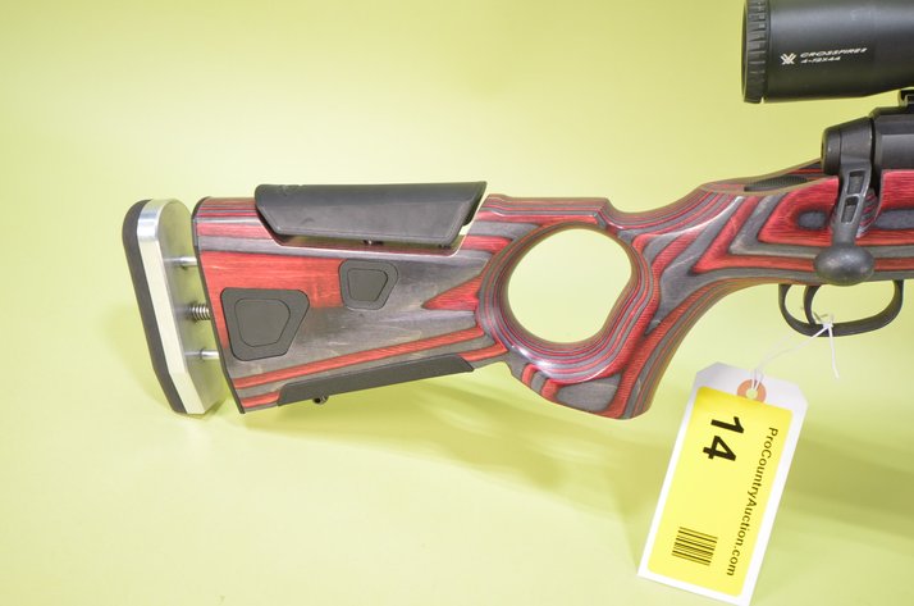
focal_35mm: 36
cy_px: 303
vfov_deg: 36.7
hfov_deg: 53.2
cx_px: 457
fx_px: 912
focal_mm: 24
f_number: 5.6
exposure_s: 1/125
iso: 800
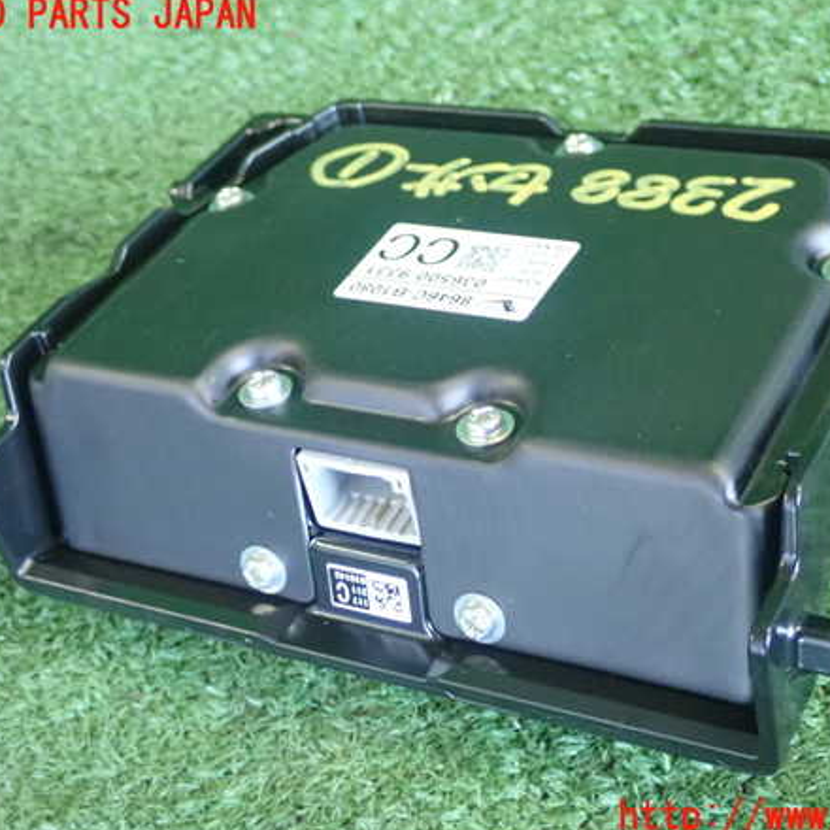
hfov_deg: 29.0
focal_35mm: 59
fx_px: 1601
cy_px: 417
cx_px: 479
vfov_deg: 29.1
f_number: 3.2
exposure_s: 1/50
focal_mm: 8.99
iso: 1600
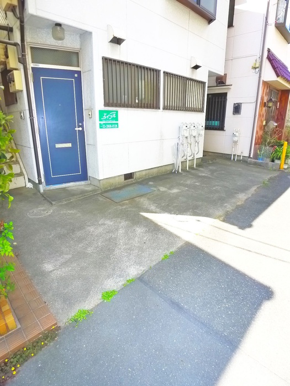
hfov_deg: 56.8
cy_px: 193
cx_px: 145
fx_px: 268
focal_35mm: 24
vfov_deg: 71.6
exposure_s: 1/250
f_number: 2.8
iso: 400
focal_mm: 5.1
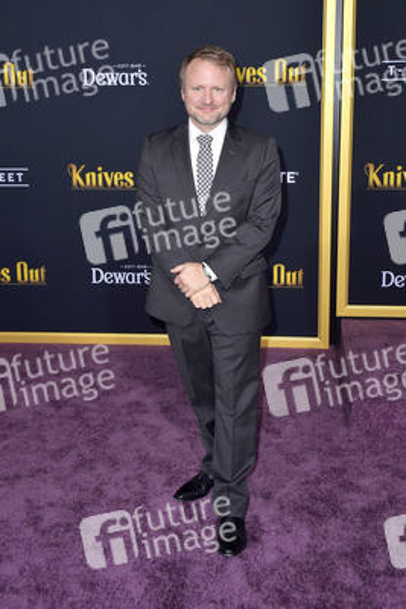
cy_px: 304
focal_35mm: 42
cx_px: 203
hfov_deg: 31.9
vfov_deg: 46.4
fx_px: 710
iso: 500
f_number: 7.1
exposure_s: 1/250
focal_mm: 42
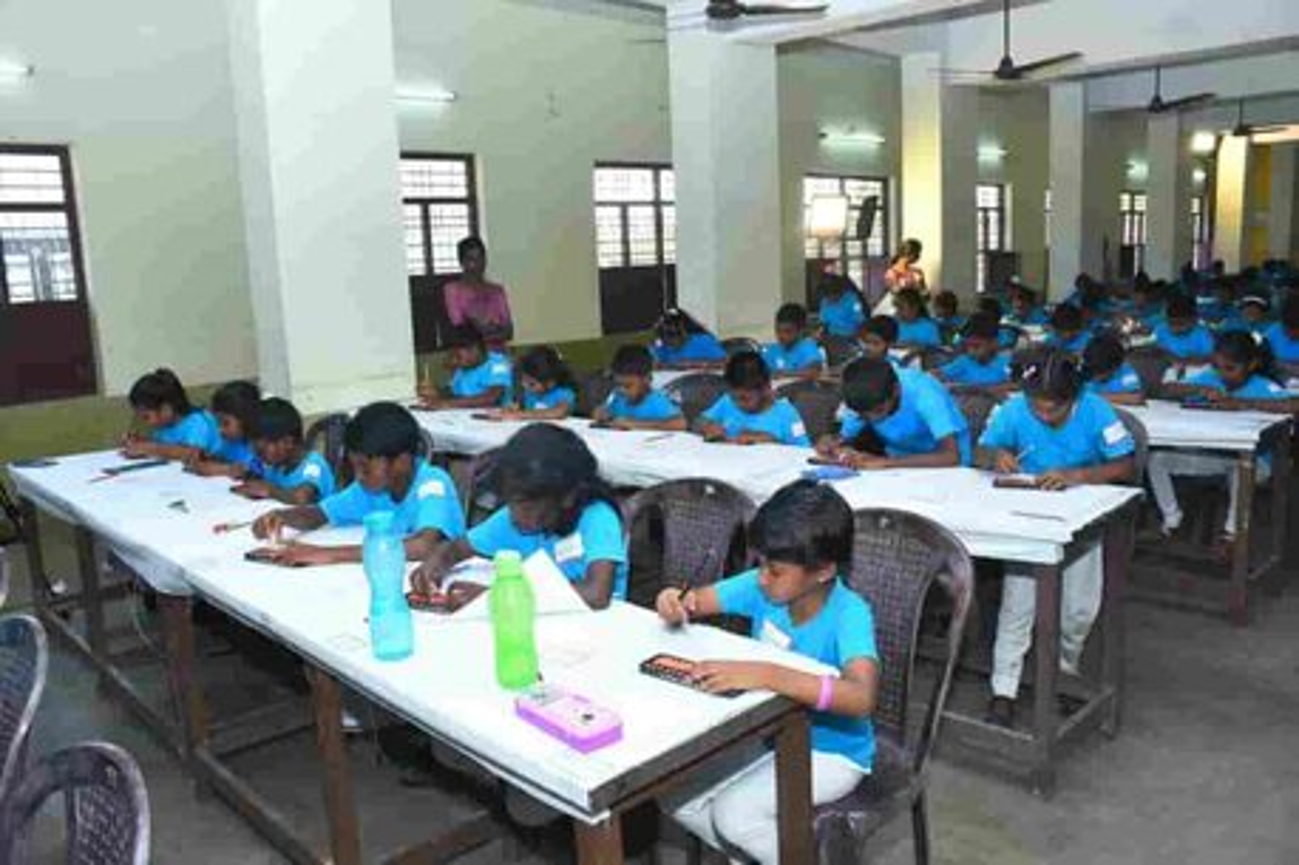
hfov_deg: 67.4
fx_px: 974
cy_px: 432
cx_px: 650
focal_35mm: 27
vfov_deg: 47.9
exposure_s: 1/160
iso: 500
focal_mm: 18
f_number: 6.3
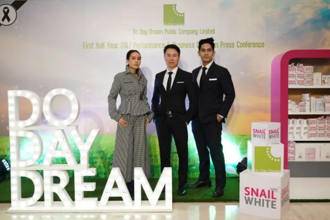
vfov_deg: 35.1
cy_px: 110
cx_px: 165
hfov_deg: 50.7
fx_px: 348
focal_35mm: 38
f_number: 5
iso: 1000
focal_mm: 38
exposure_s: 1/250
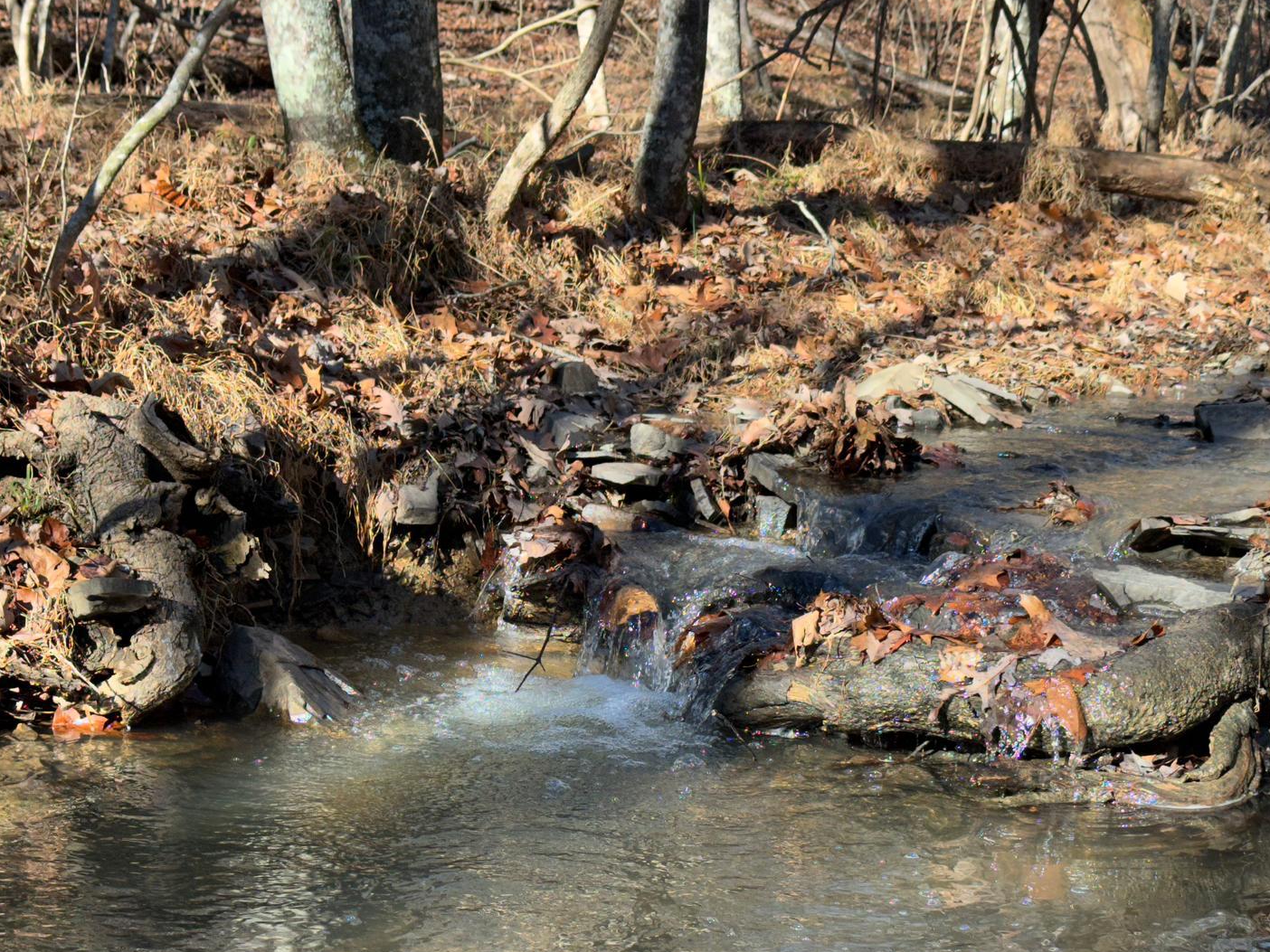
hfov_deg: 27.8
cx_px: 607
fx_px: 2568
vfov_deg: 20.9
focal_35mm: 70
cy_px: 644
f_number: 1.78
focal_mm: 6.86
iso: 64
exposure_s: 1/564
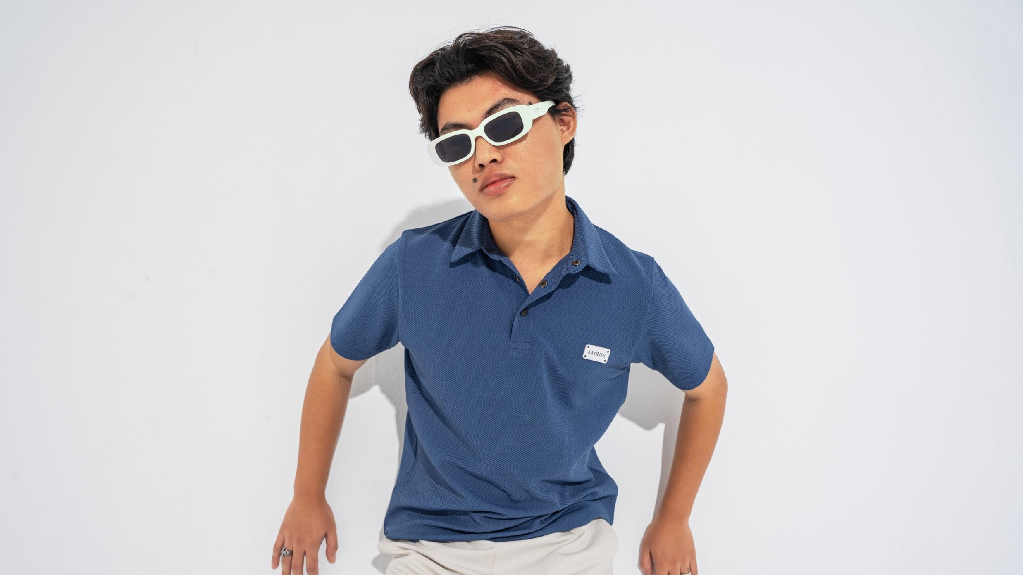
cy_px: 352
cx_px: 498
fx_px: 705
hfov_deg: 71.9
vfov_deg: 44.1
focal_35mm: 26
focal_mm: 24
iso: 100
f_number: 5.6
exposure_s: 1/250
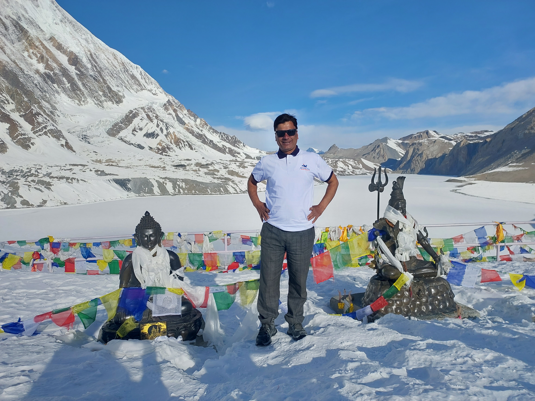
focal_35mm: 28
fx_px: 433
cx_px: 268
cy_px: 200
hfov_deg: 63.4
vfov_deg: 49.7
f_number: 1.8
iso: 20
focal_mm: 5.32
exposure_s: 1/1072
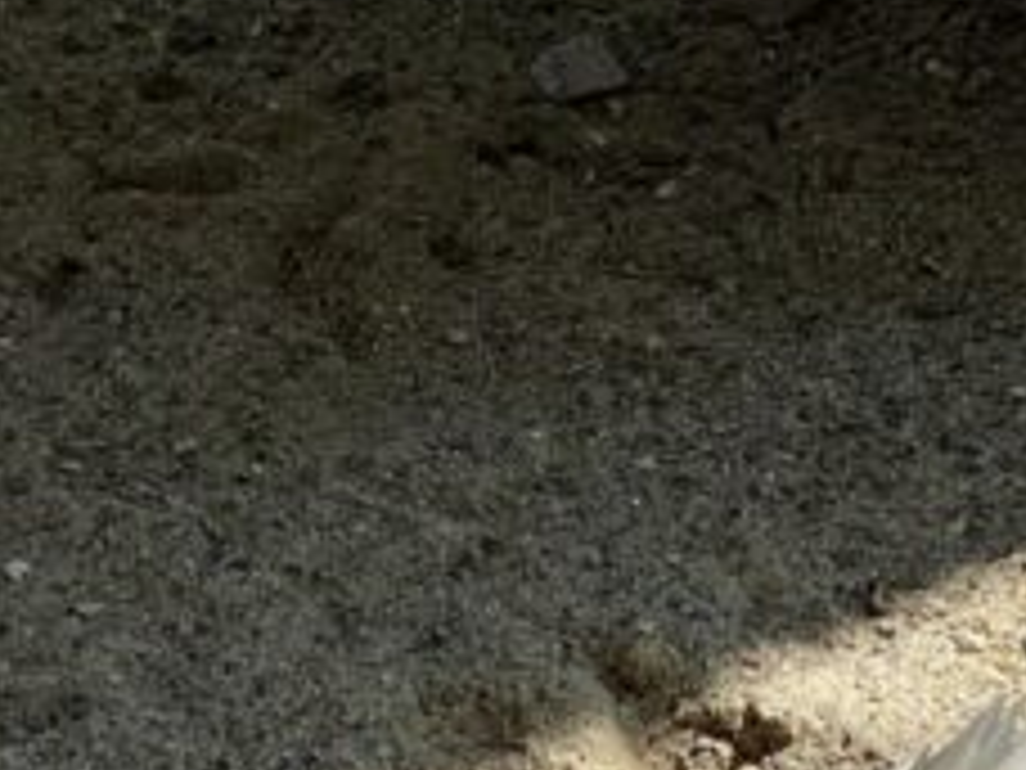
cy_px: 1081
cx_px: 855
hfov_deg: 8.4
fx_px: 6936
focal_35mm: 234
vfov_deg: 6.3
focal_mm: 6
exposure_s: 1/648
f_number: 2
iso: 20
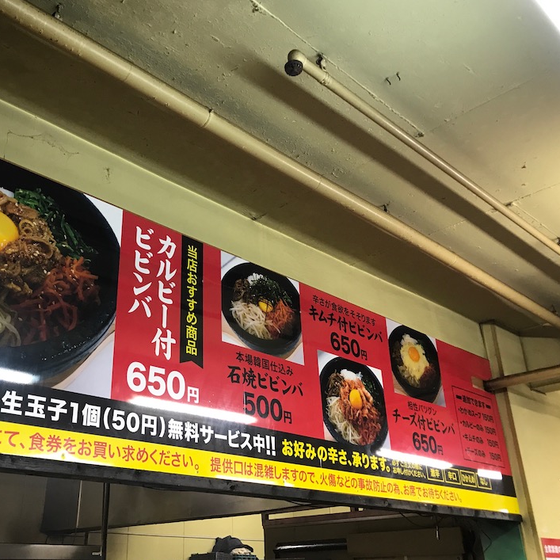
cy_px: 272
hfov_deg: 47.0
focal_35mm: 35
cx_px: 226
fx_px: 641
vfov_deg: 47.2
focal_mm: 3.99
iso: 40
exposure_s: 1/24
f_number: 1.8
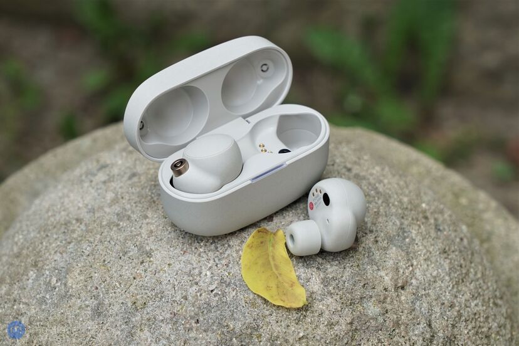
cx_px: 260
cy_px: 173
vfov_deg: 19.5
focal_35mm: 70
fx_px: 1009
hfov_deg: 28.8
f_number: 7.1
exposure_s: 1/200
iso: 200
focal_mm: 70
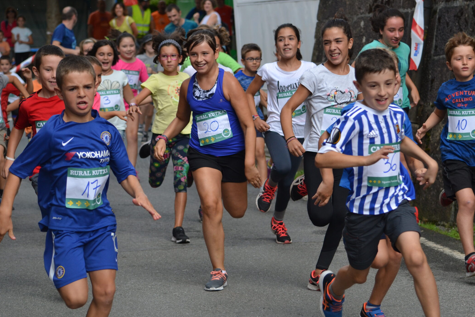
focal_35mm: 144
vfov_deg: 9.5
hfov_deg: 14.2
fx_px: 1900
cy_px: 174
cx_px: 290
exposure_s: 1/1000
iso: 400
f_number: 4.5
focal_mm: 78
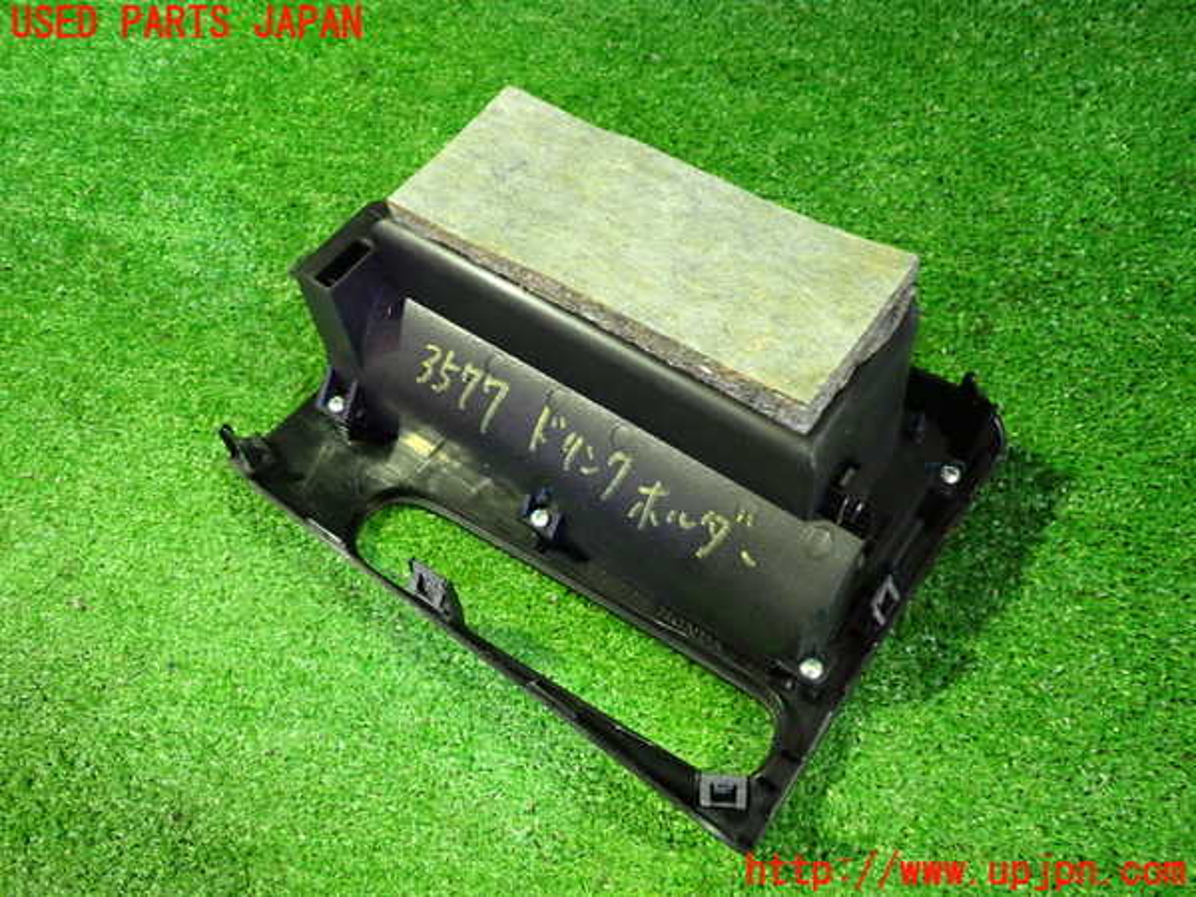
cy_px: 448
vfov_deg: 46.8
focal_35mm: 30
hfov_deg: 60.0
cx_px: 598
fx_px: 1037
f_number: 2.3
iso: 800
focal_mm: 5.4
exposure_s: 1/20
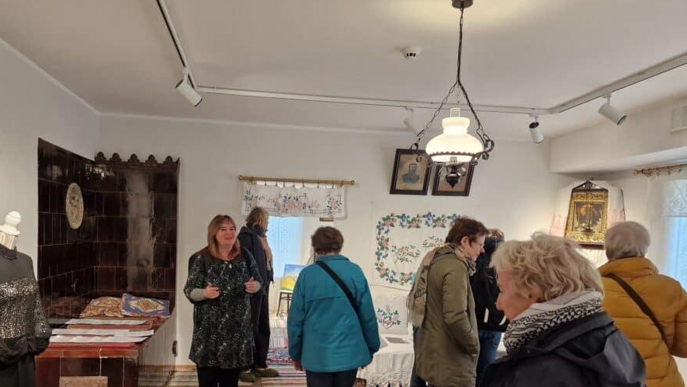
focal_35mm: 29
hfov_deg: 65.9
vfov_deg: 39.6
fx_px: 528
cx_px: 313
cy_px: 263
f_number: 1.8
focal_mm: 6.4
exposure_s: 1/100
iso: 160
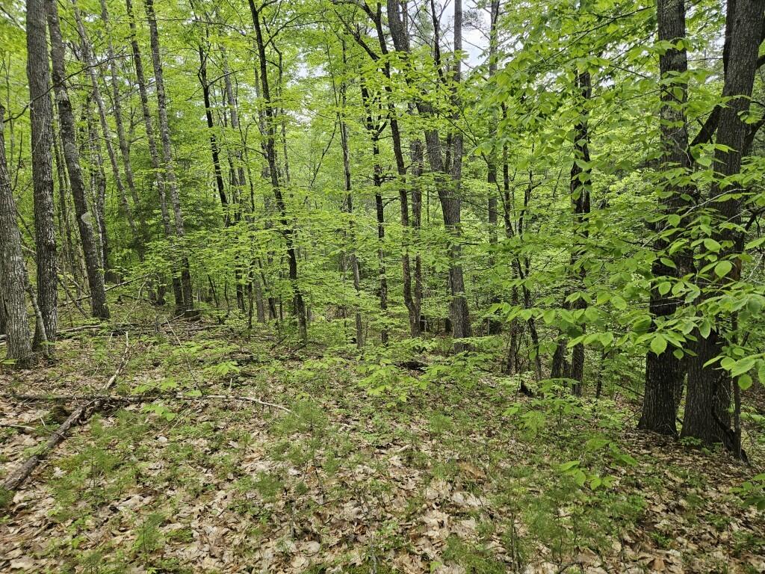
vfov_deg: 58.9
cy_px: 287
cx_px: 382
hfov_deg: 73.9
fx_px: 508
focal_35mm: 23
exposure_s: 1/120
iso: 100
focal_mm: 5.4
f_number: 1.8
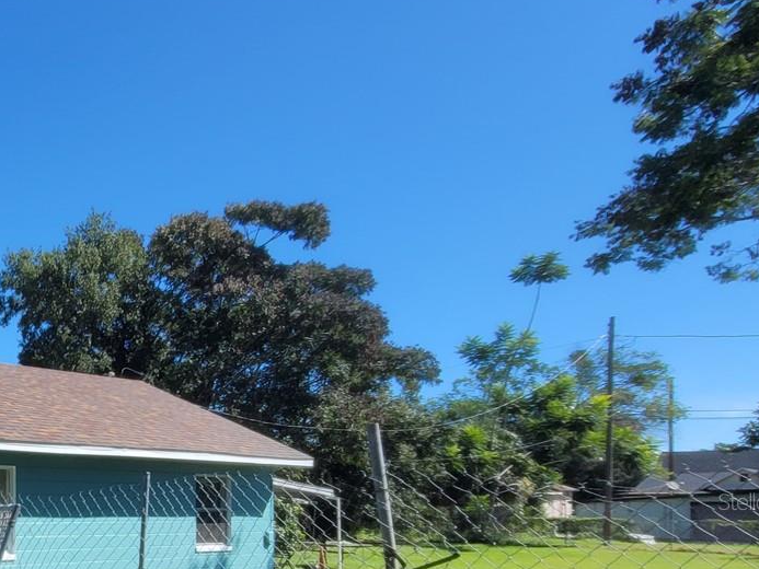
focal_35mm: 30
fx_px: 658
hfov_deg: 46.3
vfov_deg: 43.2
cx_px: -55
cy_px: 501
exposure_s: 1/1410
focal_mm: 2.2
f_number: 2.2
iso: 64
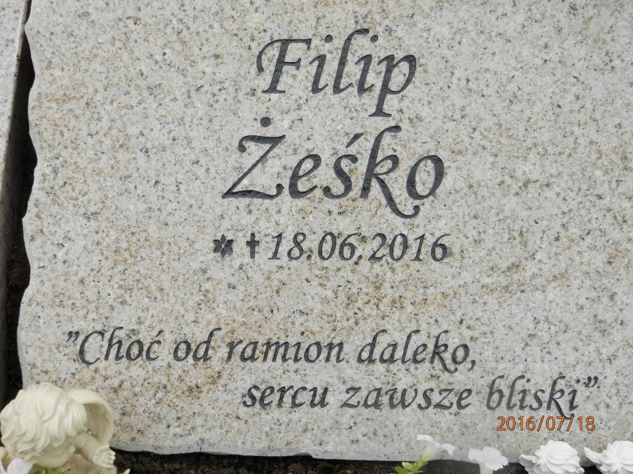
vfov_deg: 21.6
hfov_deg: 28.6
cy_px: 237
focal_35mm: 68
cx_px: 316
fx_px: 1243
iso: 125
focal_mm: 12.2
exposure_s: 1/160
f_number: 11.4
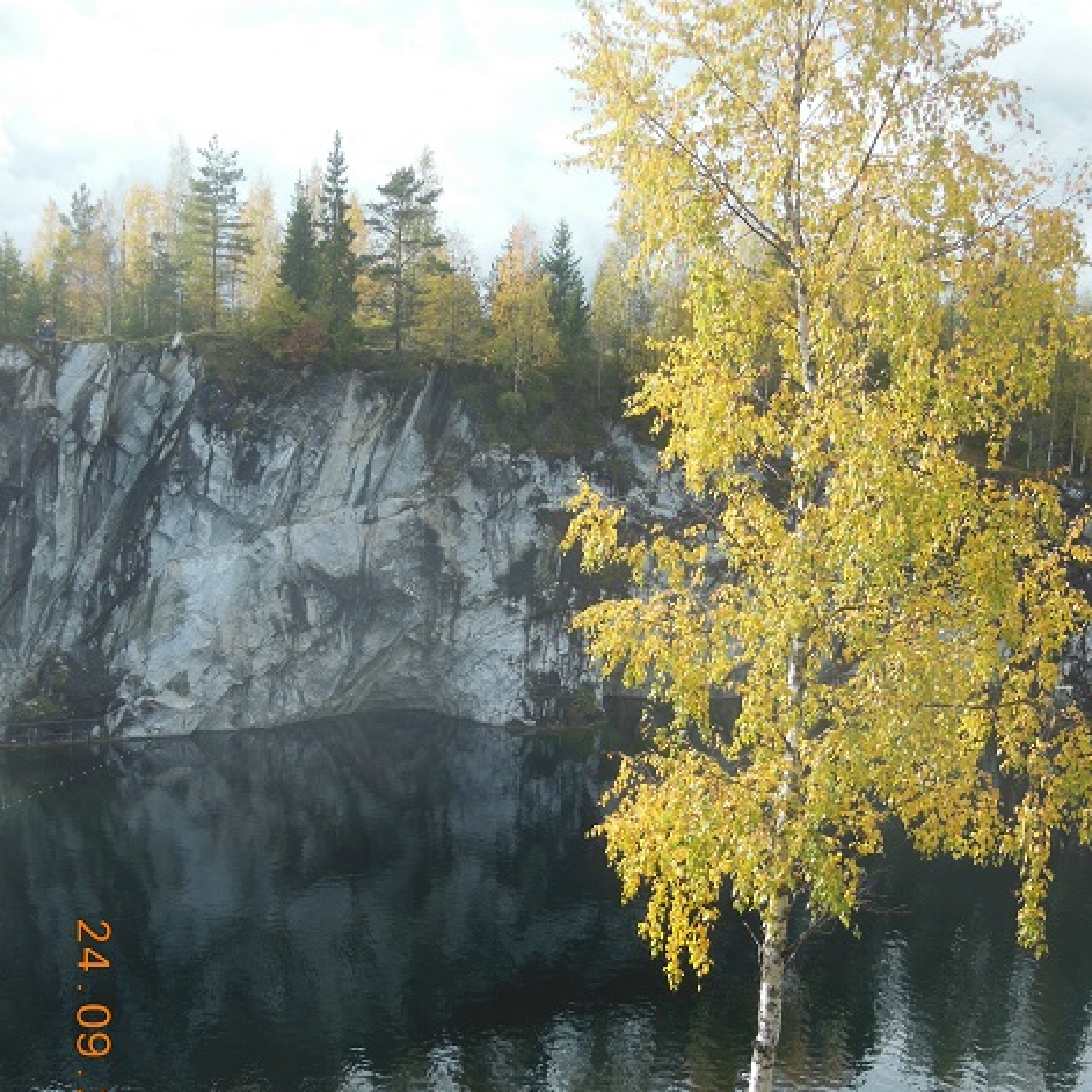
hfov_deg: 31.6
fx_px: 1927
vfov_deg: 31.5
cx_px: 543
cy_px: 686
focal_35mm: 54
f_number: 4.4
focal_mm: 8
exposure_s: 1/200
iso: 125
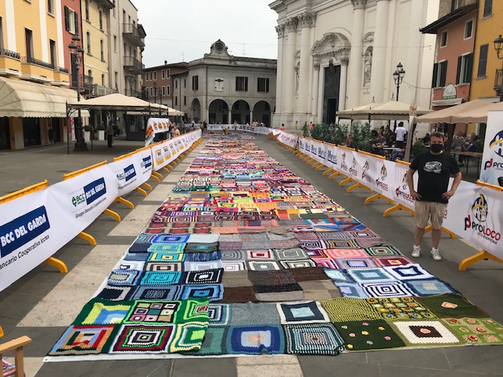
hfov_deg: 63.4
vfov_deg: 49.7
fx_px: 407
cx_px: 252
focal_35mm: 28
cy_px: 188
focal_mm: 3.99
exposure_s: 1/2398
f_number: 1.8
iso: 20
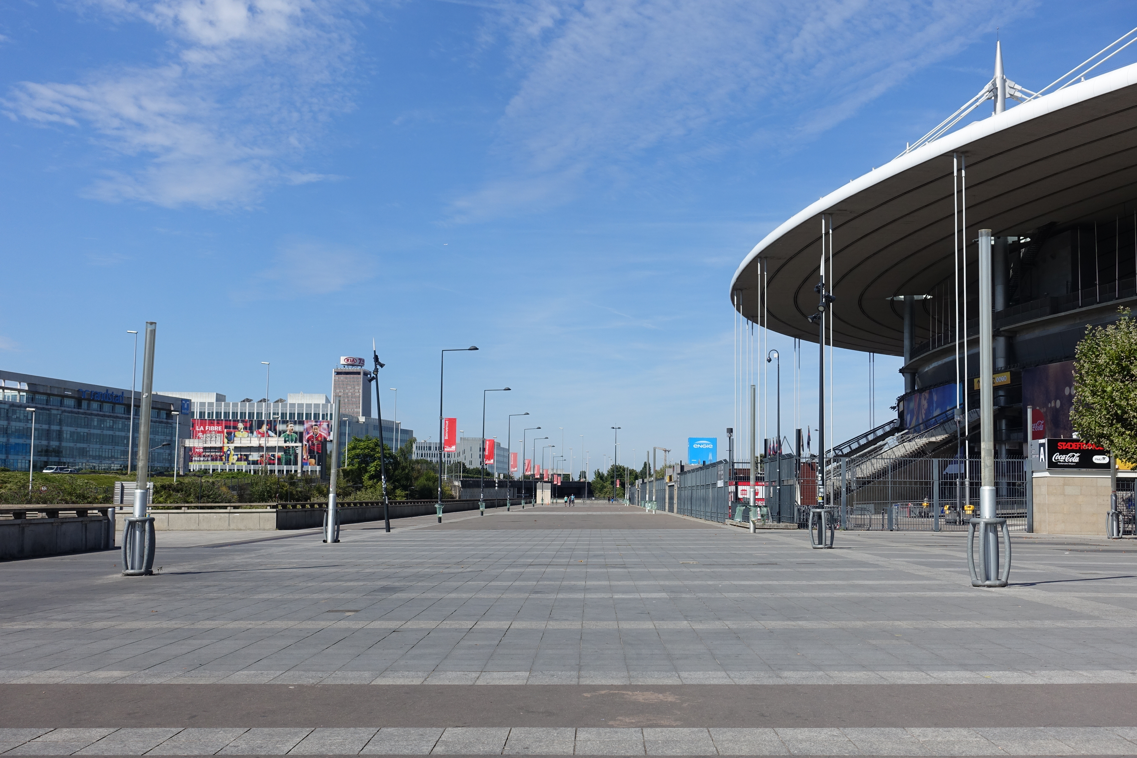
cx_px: 568
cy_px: 379
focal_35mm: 42
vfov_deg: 31.9
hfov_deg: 46.4
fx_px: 1326
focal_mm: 15.31
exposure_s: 1/800
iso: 125
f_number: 5.6
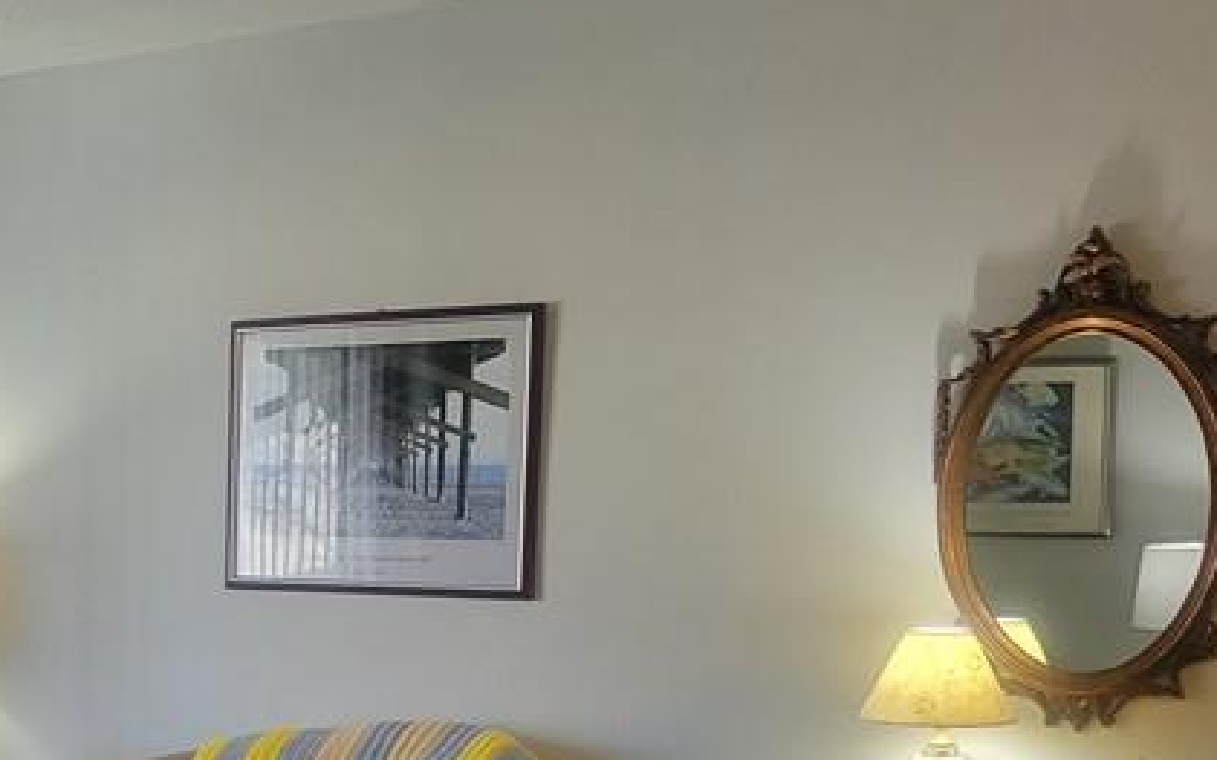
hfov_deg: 28.3
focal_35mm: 67
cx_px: -64
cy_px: 760
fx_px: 2222
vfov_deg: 18.9
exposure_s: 1/120
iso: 250
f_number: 1.8
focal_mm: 5.4
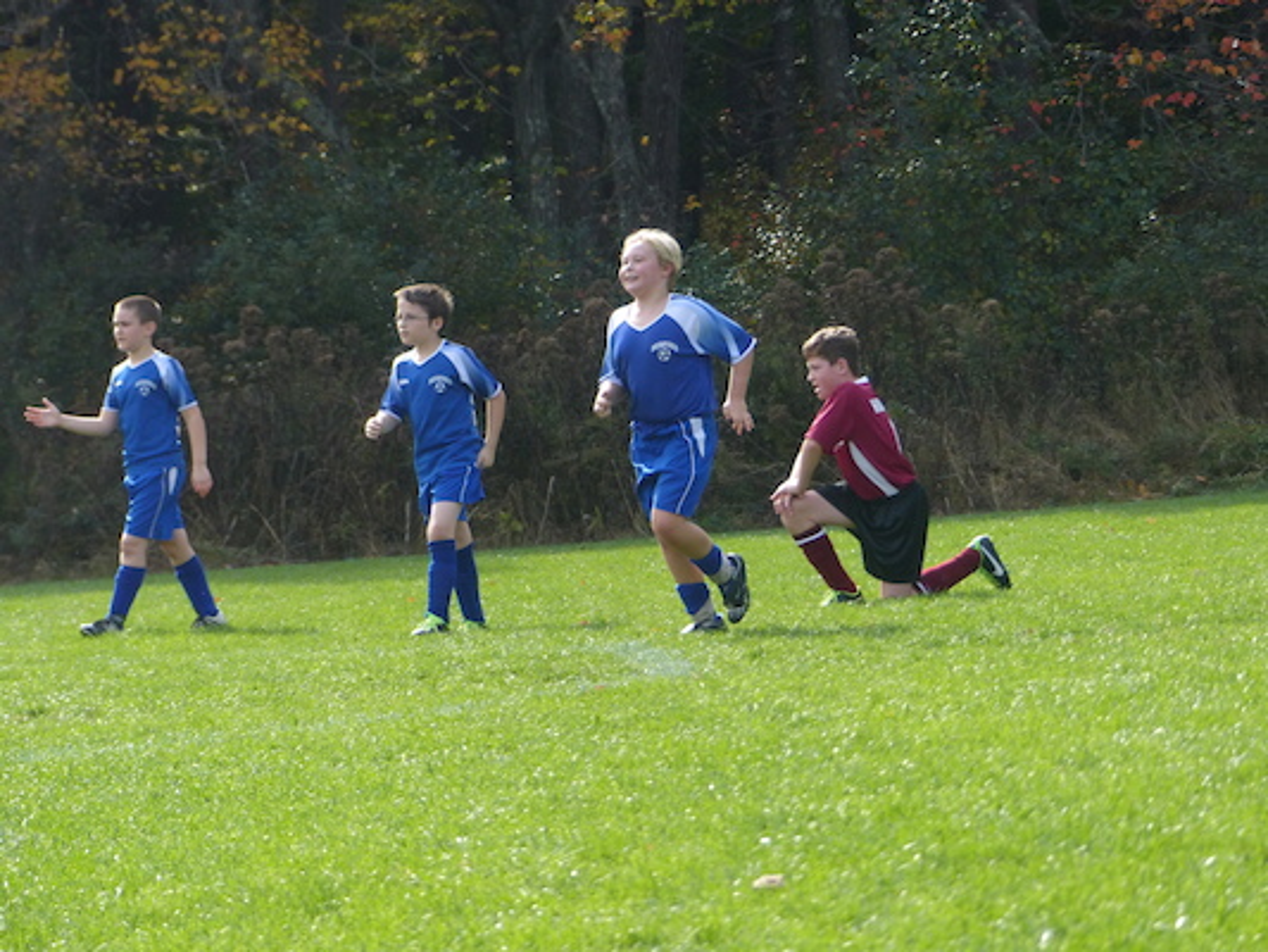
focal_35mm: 221
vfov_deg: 6.7
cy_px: 476
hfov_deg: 9.0
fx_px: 8097
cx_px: 634
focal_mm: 39.8
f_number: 2.8
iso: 200
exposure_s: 1/500
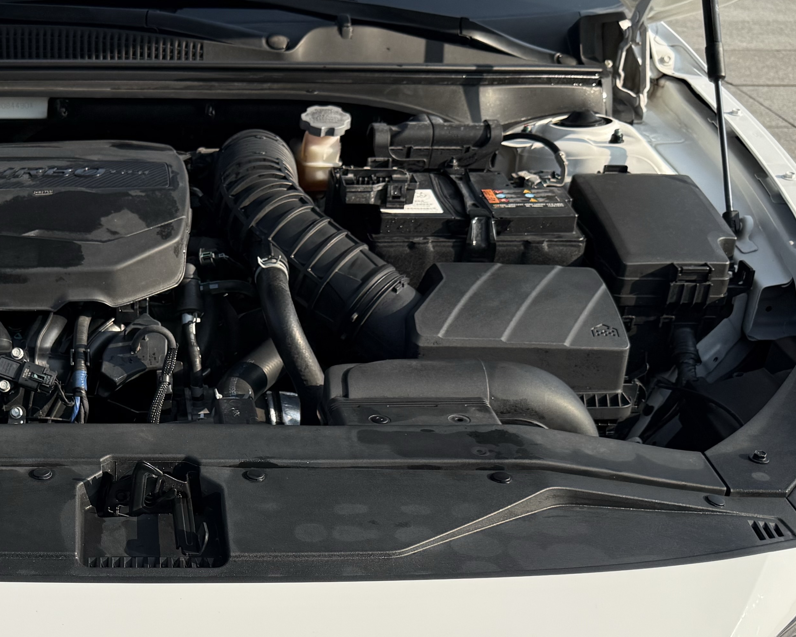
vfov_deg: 27.8
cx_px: 108
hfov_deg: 33.3
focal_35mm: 54
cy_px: 464
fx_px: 1272
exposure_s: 1/3425
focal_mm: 6.76
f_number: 1.78
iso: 80
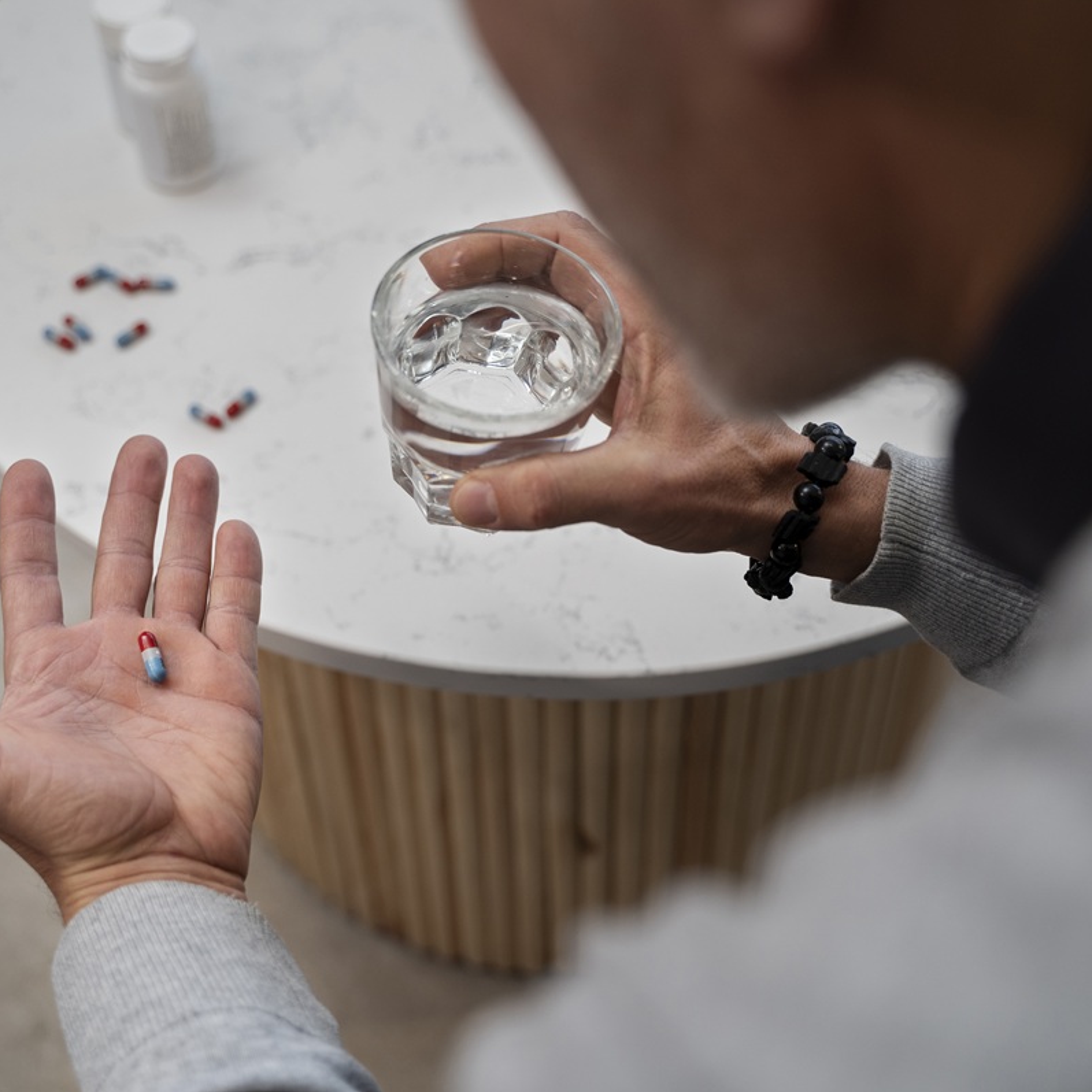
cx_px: 469
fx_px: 1963
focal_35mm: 55
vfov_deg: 31.1
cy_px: 545
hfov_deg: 31.0
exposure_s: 1/160
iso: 640
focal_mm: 43
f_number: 2.8
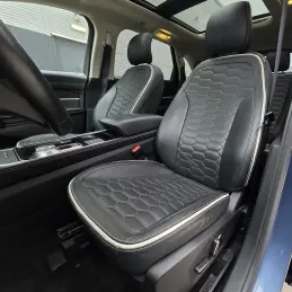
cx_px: 193
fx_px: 153
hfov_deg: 84.6
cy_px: 150
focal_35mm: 16
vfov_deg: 87.4
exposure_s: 1/50
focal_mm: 2.2
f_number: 1.9
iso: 250
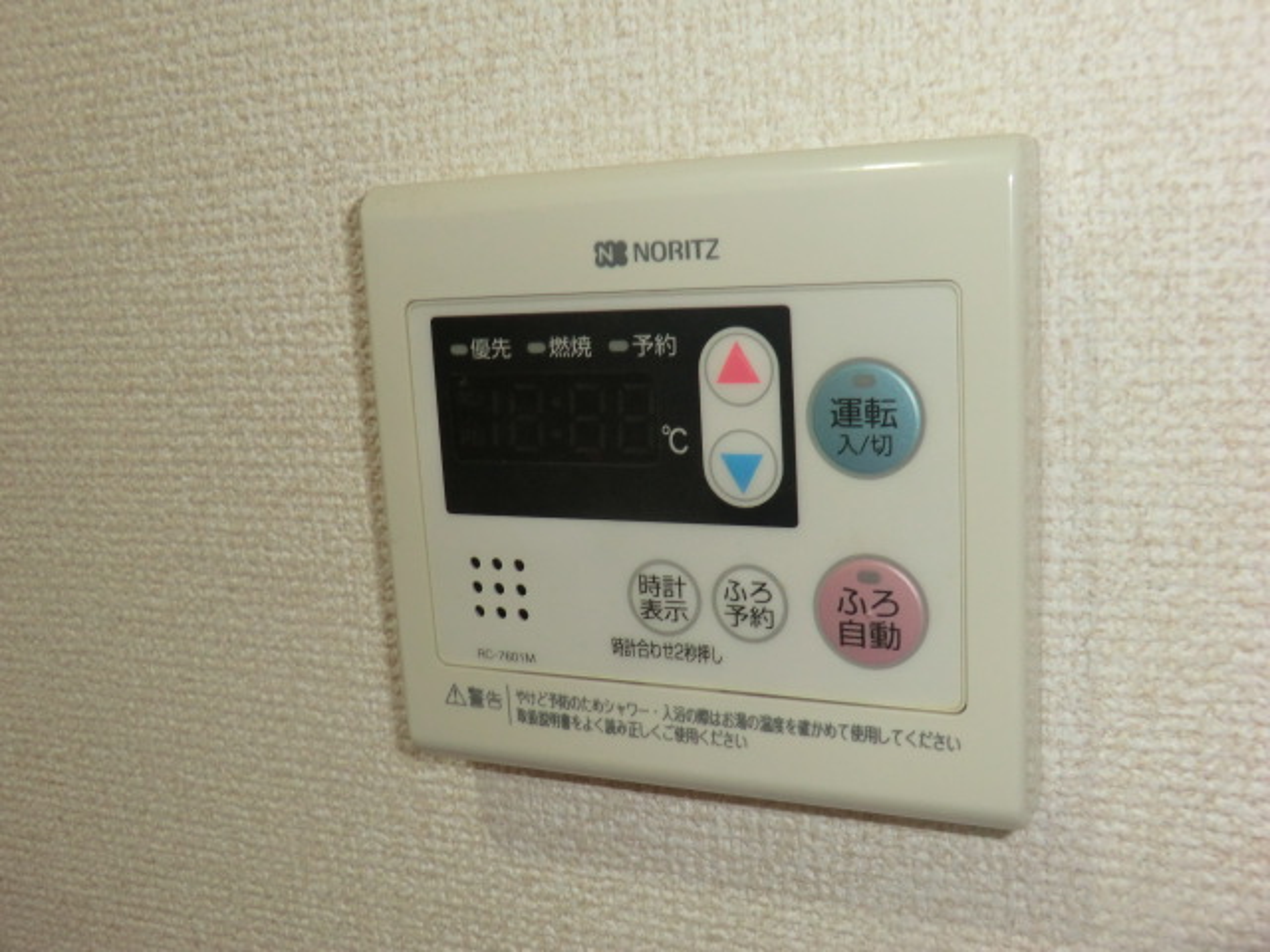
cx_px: 635
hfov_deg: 54.0
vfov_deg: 41.8
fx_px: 1247
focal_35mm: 34
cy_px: 476
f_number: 3.6
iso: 250
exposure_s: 1/60
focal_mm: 6.1
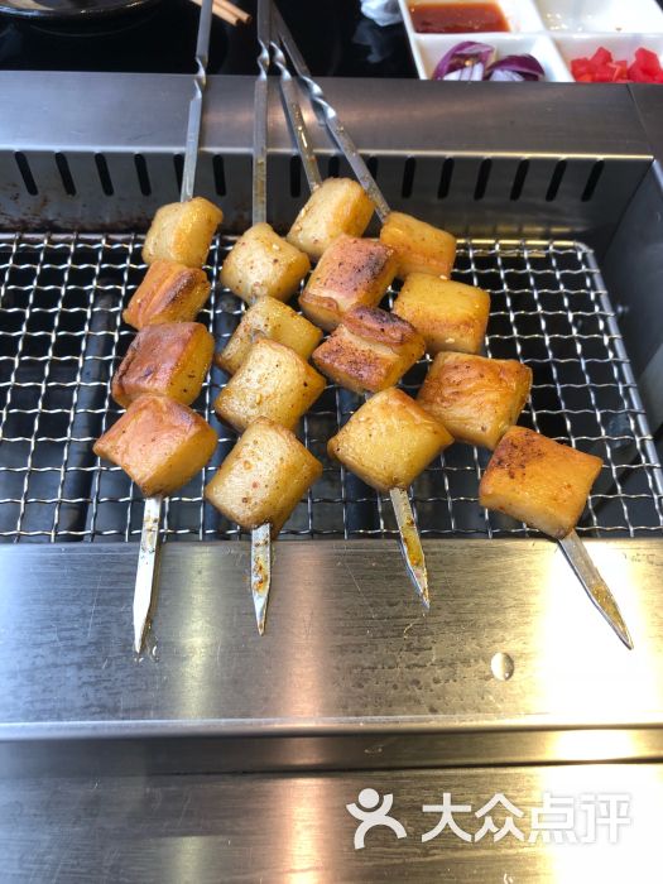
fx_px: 741
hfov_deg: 48.2
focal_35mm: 29
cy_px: 442
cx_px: 332
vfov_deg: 61.7
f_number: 1.8
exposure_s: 1/33
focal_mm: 3.99
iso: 40
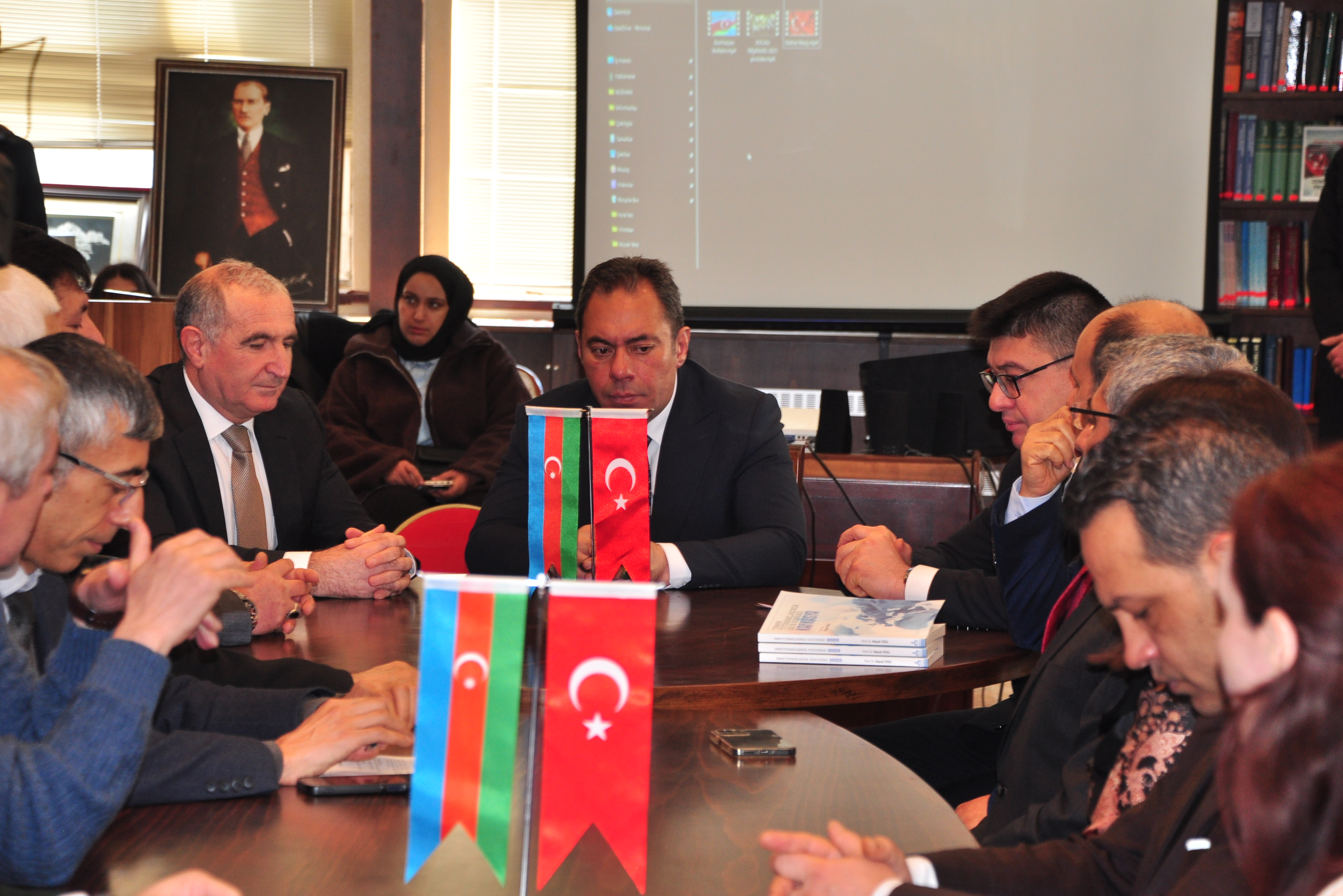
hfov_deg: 18.0
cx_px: 675
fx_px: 4234
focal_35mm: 114
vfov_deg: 12.1
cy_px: 446
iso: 400
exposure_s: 1/60
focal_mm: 75
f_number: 5
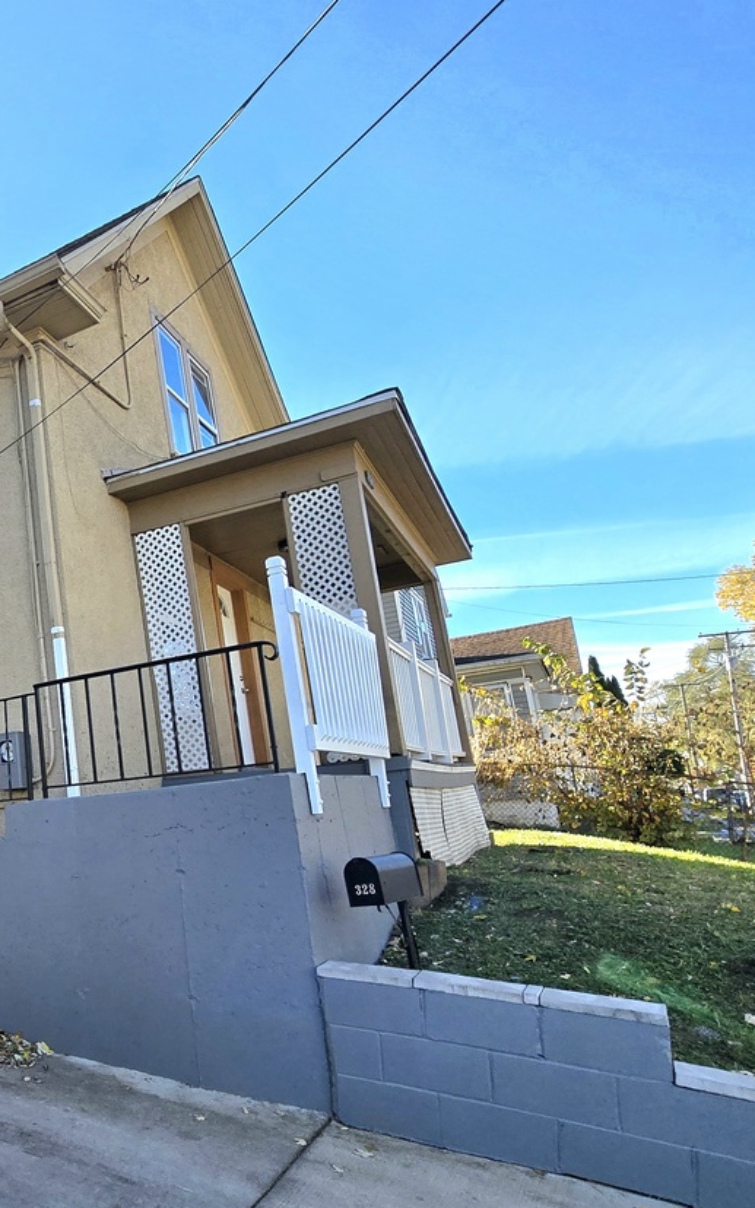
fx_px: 790
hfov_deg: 43.6
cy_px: 657
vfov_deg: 74.6
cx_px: -3
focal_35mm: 24
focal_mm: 2.2
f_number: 2.2
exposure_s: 1/1429
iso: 50
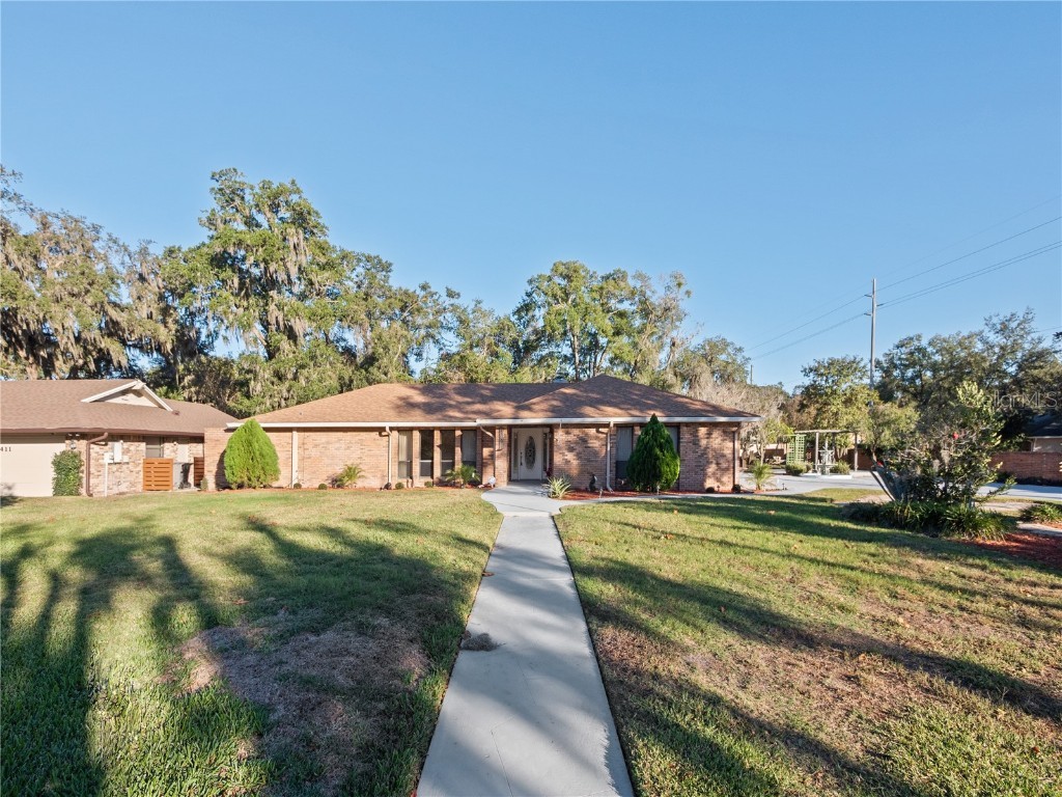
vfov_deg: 85.7
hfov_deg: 102.1
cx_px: 531
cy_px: 398
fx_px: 430
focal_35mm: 14
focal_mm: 7
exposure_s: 1/500
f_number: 9
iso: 200
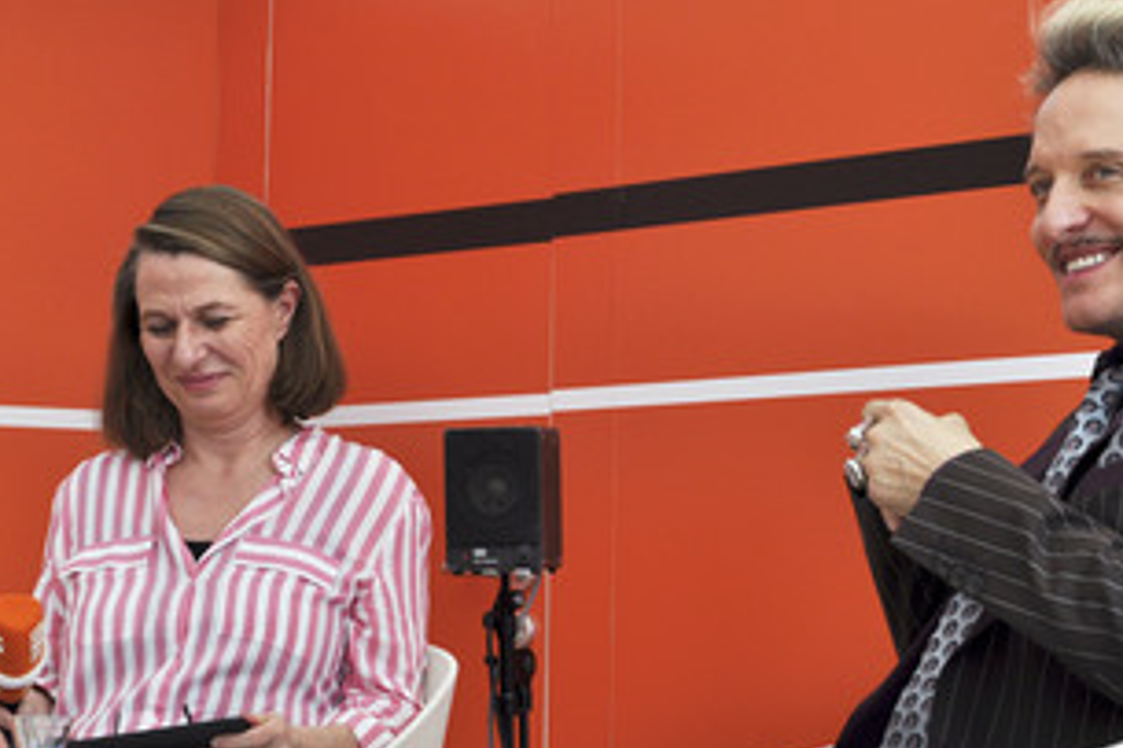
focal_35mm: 122
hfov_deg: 16.8
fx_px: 3795
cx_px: 633
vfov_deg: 11.2
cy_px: 343
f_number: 8
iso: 200
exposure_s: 1/250
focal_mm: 55
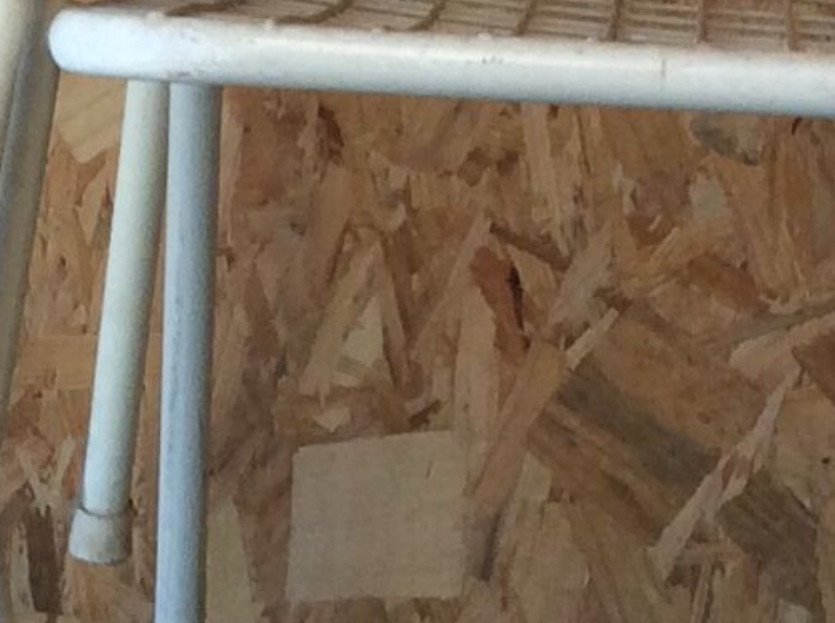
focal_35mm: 166
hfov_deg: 11.8
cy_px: 84
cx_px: -45
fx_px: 3997
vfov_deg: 8.9
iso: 50
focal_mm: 3.3
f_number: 2.4
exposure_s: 1/100
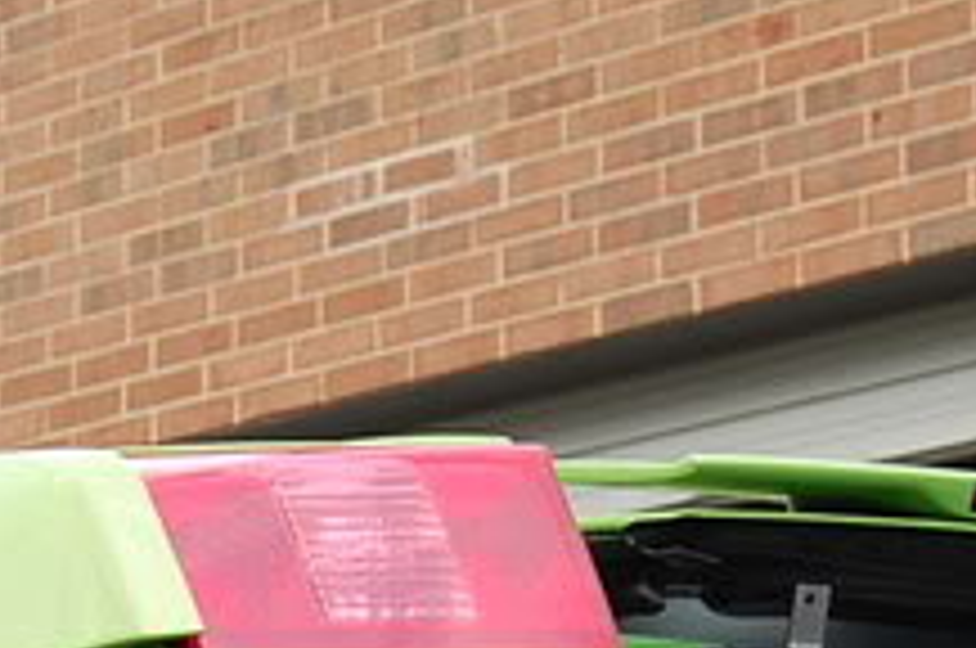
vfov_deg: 8.0
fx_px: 4494
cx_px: 54
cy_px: 1174
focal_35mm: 166
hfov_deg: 12.3
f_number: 7.1
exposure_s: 1/200
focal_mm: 30
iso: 200
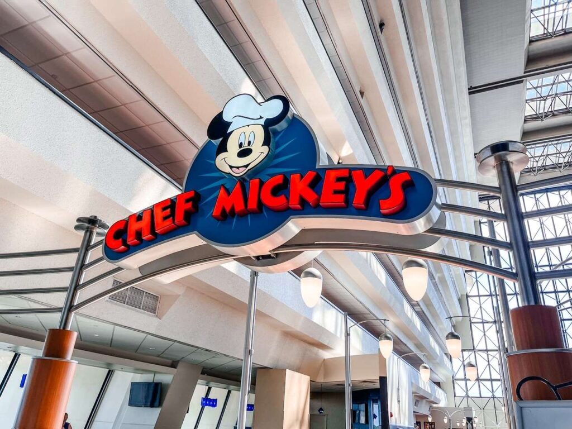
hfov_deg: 67.3
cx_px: 286
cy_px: 214
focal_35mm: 26
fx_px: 430
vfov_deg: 53.1
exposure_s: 1/200
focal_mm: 5.1
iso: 50
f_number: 1.6
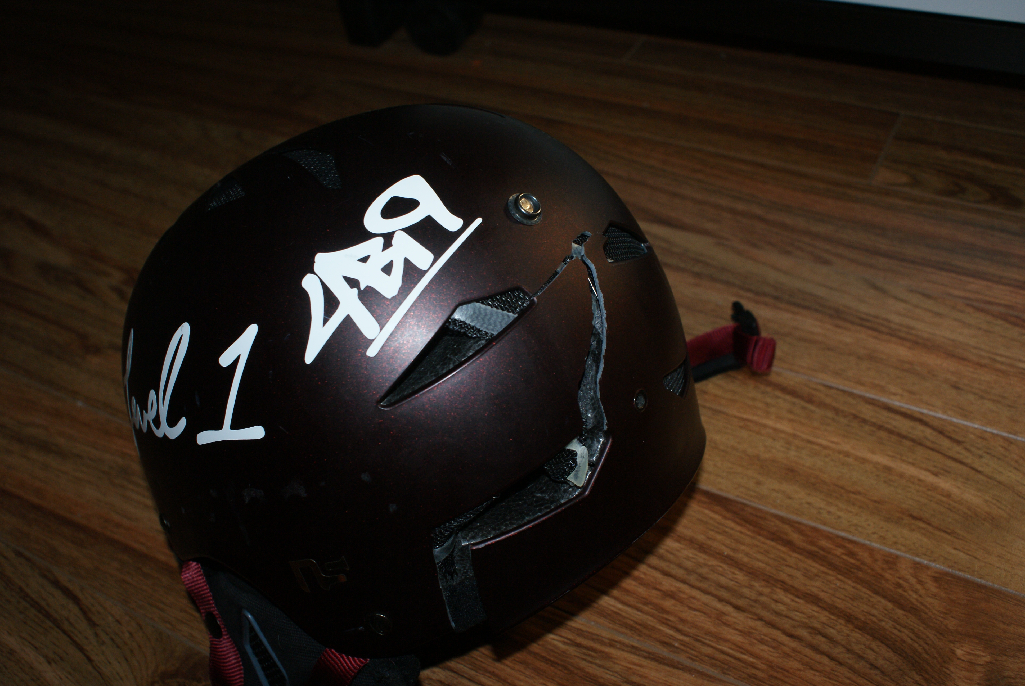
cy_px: 343
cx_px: 512
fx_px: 1026
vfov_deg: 37.0
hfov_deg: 53.1
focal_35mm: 36
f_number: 5.6
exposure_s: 1/60
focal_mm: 24
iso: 400
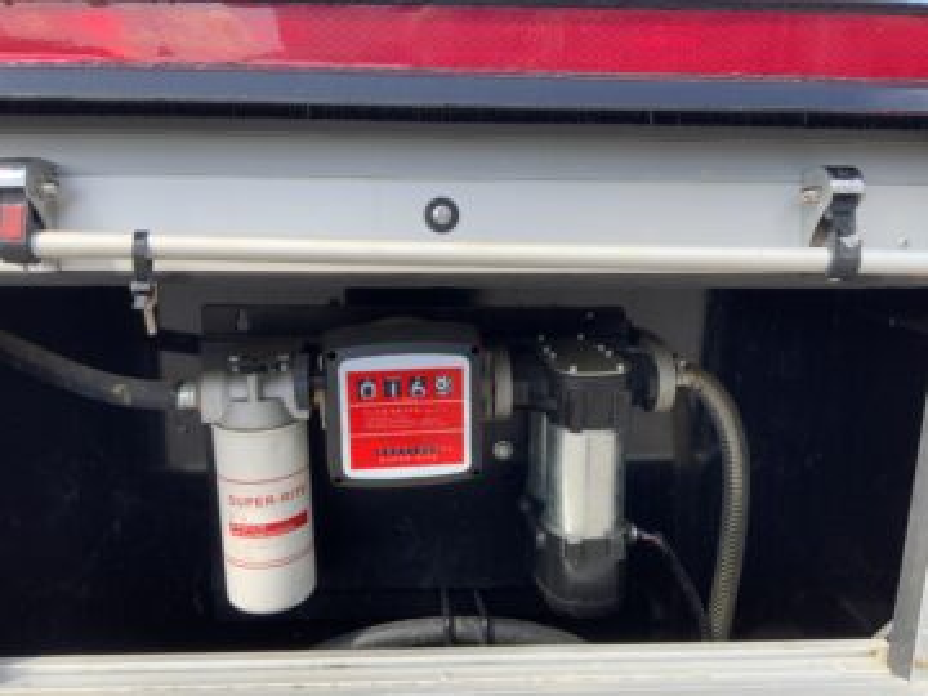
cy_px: 348
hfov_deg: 61.7
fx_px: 777
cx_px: 464
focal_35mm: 29
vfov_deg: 48.2
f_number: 1.8
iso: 16
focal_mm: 3
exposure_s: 1/344
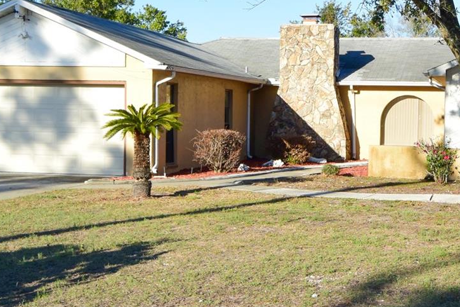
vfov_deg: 21.2
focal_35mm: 64
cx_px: 357
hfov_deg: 30.8
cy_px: 133
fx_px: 818
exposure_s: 1/400
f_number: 5
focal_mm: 11.1
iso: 160
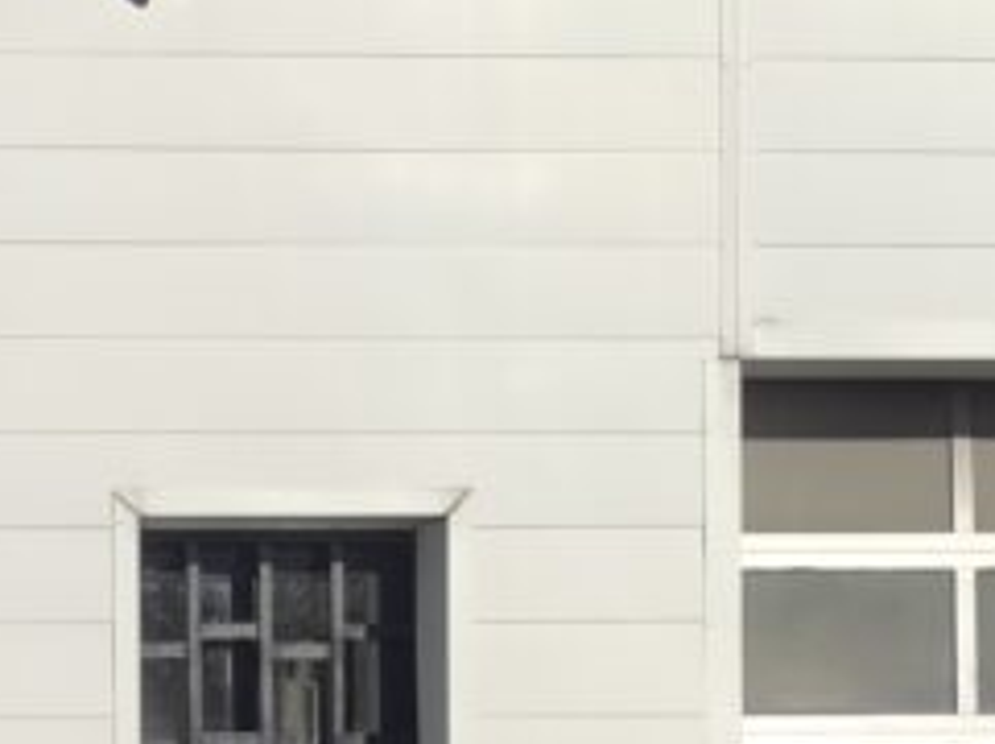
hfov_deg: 21.7
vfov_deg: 17.3
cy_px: 738
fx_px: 2382
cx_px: -231
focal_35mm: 83
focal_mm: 5.43
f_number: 1.89
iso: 100
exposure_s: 1/3316
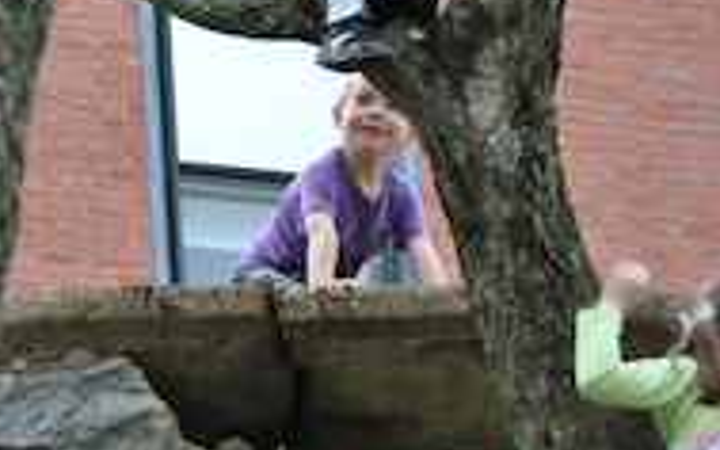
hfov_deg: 8.1
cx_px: 324
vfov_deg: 5.1
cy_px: 278
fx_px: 5081
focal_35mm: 259
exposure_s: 1/320
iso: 200
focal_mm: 80
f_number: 4.5
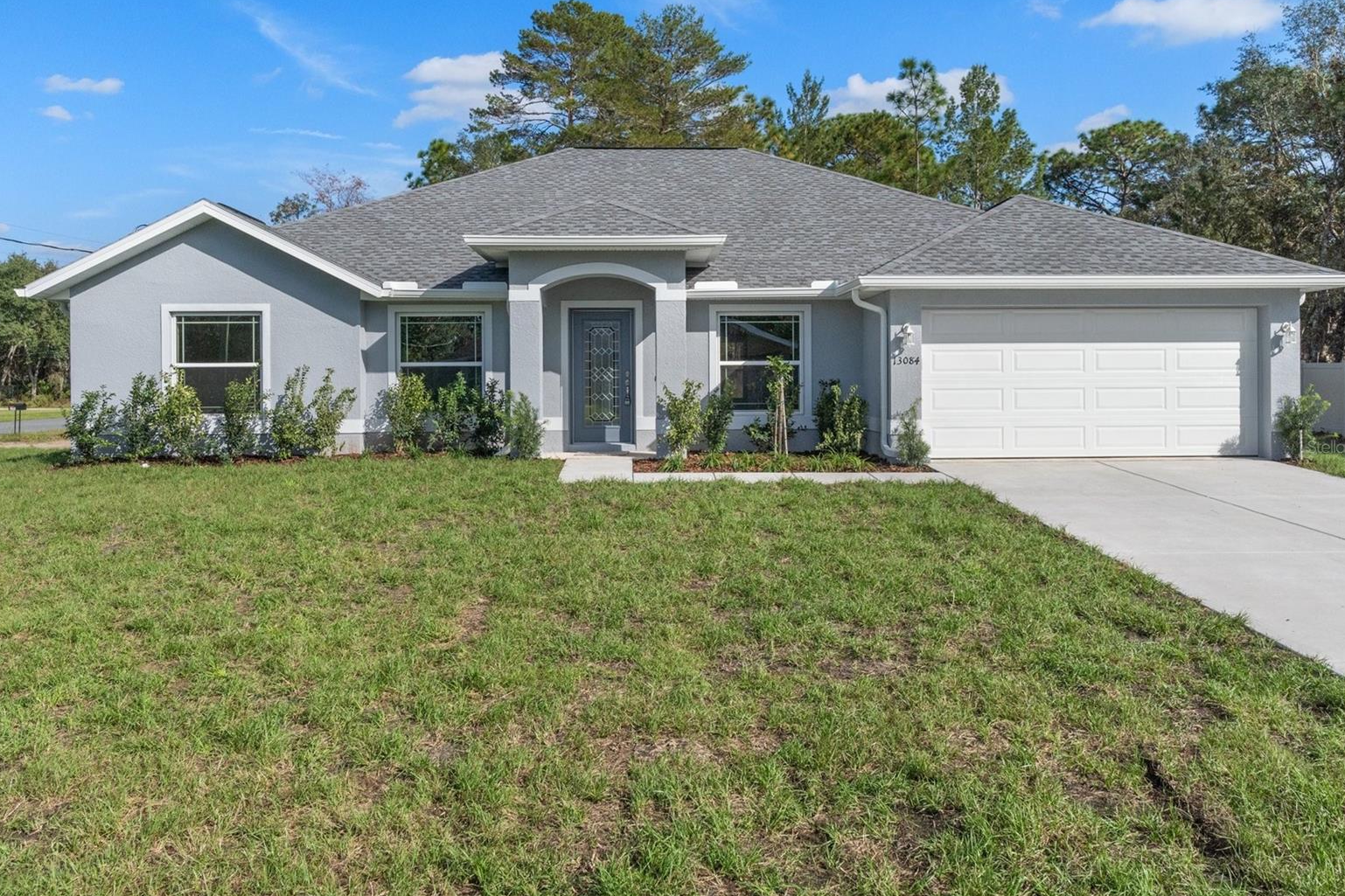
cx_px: 686
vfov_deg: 48.7
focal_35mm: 27
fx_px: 991
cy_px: 447
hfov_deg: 68.3
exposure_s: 1/800
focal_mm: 17
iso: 640
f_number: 8
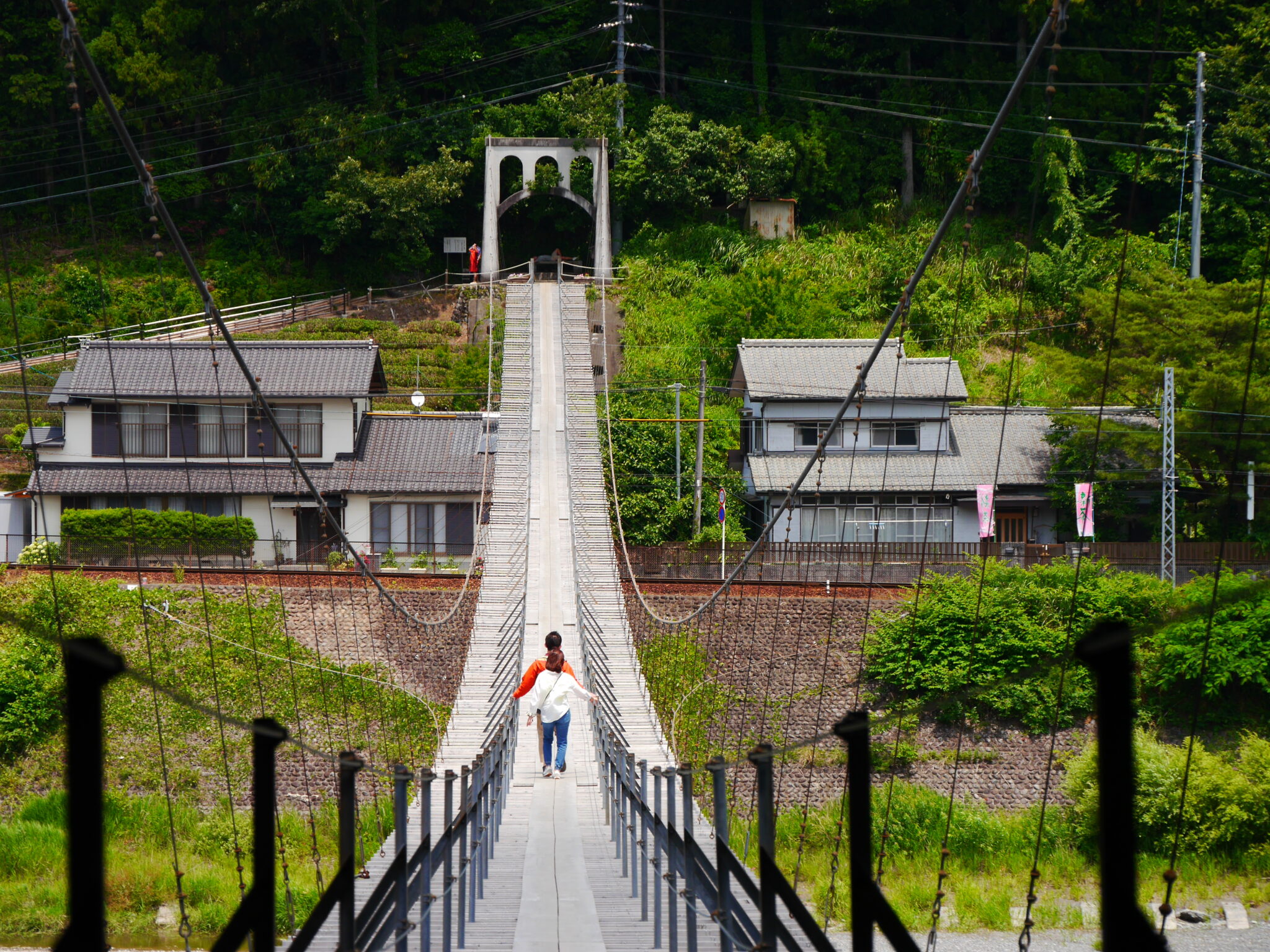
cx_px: 635
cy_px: 476
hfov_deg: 12.8
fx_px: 5650
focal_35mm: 154
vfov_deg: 9.6
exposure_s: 1/400
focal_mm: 77
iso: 160
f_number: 6.3
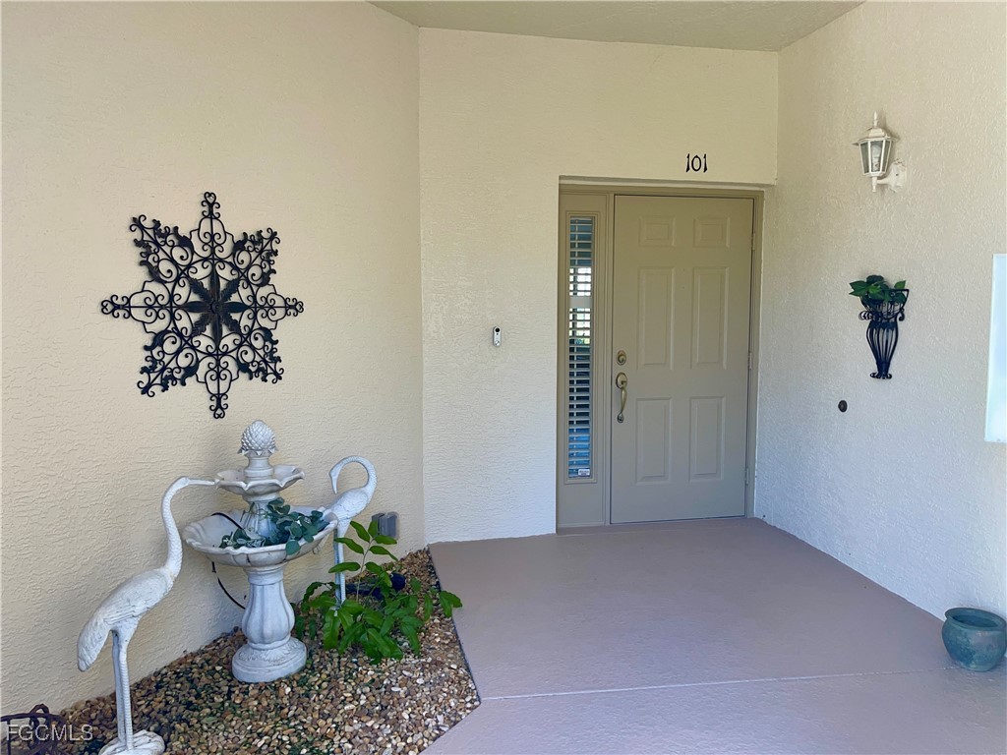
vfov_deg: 53.1
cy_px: 378
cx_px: 504
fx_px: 756
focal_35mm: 26
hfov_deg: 67.3
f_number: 1.6
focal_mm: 5.1
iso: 32
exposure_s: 1/177
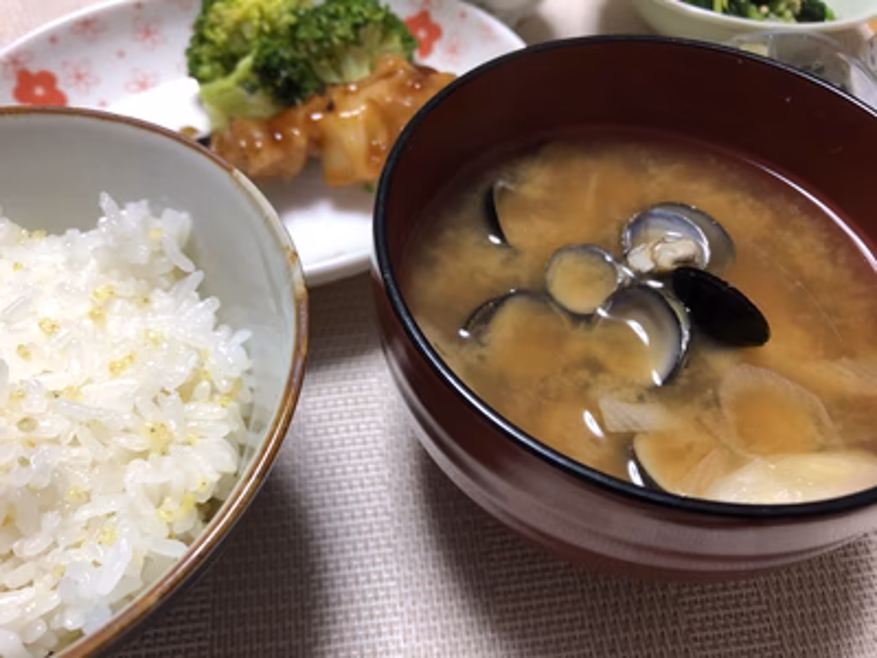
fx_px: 709
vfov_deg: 49.7
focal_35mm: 28
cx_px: 438
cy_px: 329
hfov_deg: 63.4
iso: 40
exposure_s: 1/24
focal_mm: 3.99
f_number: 1.8
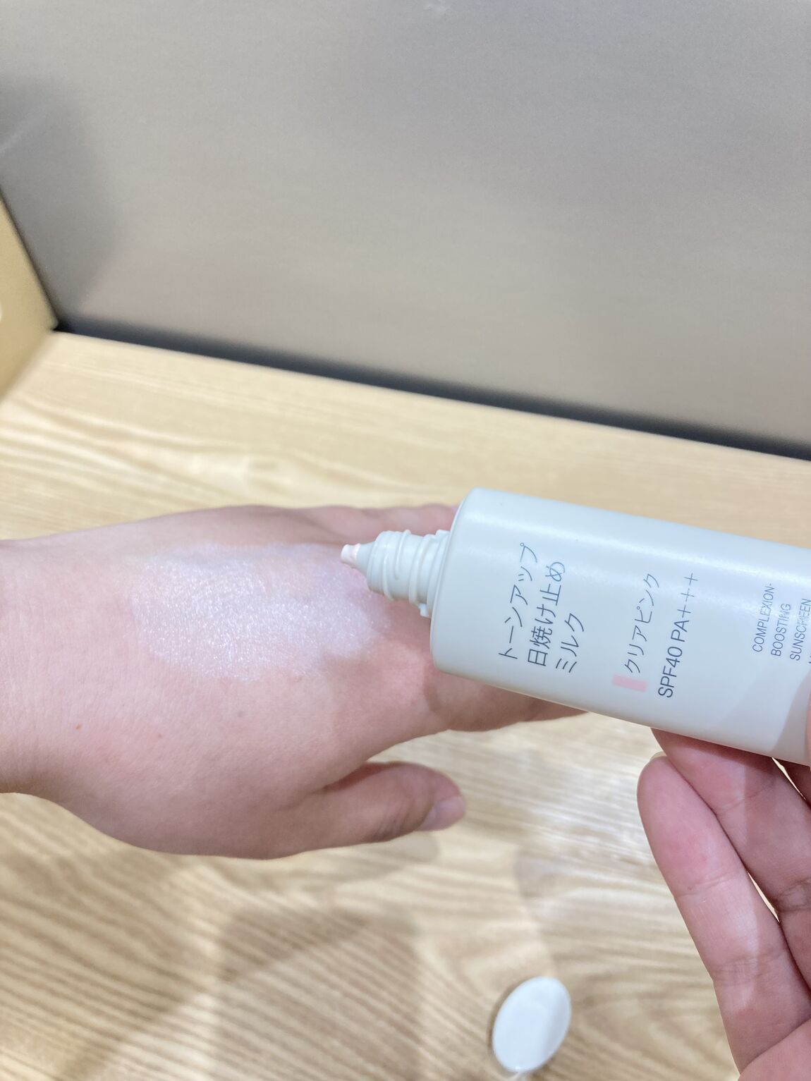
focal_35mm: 28
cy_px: 540
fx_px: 875
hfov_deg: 49.8
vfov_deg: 63.4
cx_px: 406
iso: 64
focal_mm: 3.99
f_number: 1.8
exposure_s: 1/60
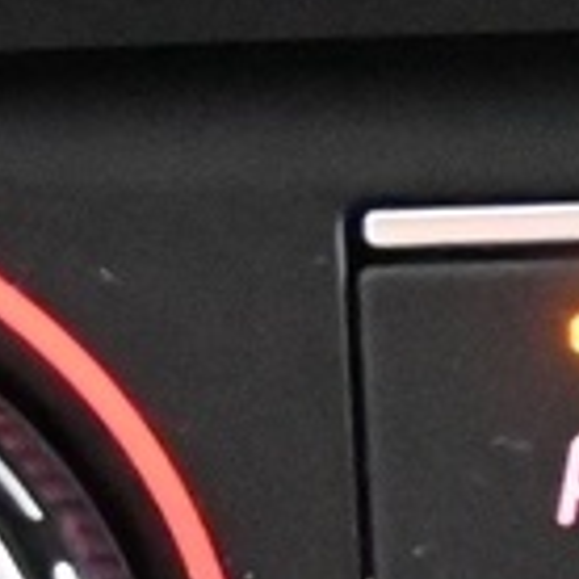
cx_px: 1817
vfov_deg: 5.7
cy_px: 1179
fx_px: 5658
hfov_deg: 5.5
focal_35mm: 299
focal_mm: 20
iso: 14400
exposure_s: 1/30
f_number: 3.8
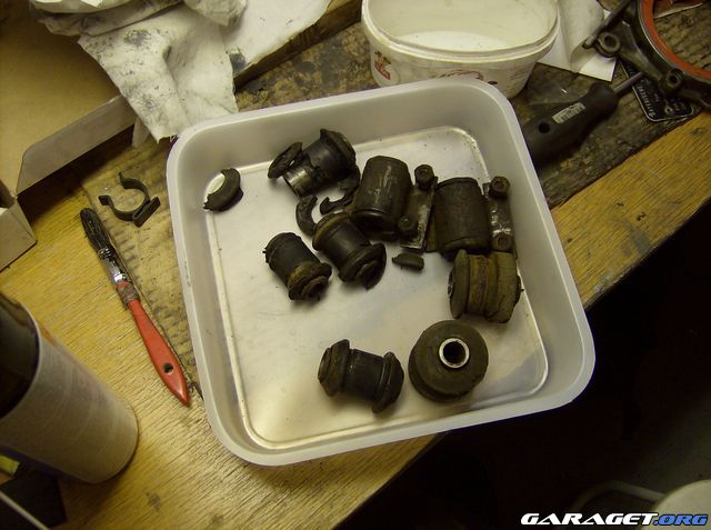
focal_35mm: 36
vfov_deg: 39.5
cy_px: 265
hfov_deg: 51.5
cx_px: 356
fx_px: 738
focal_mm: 6
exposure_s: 1/64
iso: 174
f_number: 2.8
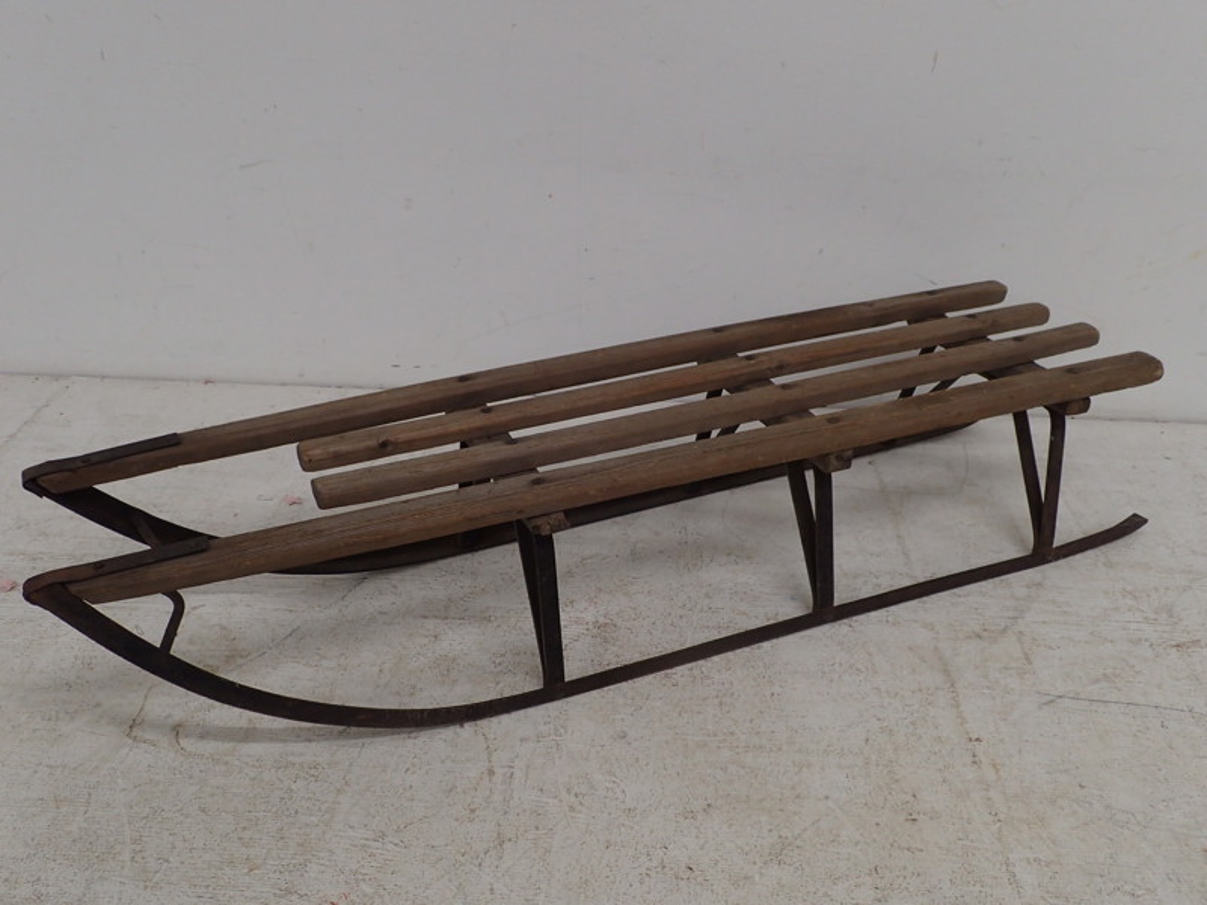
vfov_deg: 46.8
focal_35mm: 30
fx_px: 1046
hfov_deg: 60.0
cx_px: 604
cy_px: 452
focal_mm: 5.5
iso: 200
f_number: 3.2
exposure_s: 1/60
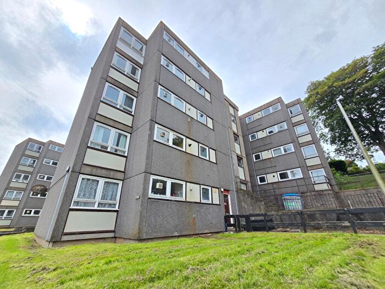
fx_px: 145
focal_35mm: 13
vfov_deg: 89.9
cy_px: 144
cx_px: 192
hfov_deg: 106.2
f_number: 2.2
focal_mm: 2.2
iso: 50
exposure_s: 1/897
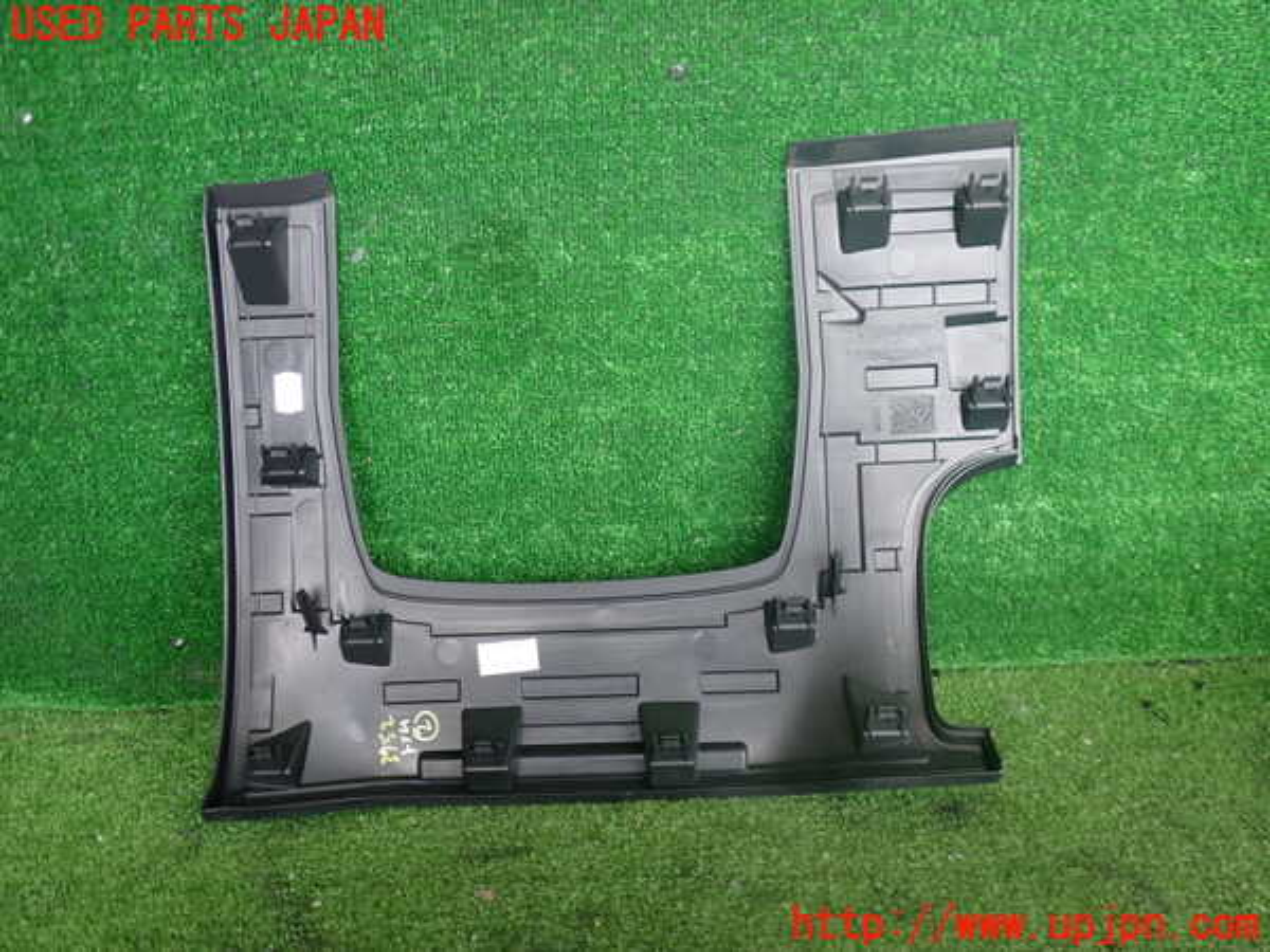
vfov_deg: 46.8
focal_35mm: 30
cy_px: 476
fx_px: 1101
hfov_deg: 60.0
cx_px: 635
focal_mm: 5.4
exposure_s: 1/80
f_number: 2.3
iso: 200
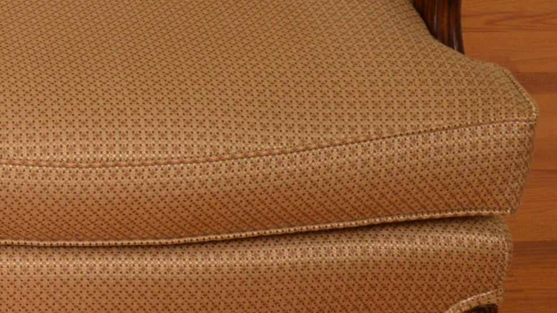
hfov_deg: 12.4
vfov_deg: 7.5
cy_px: 51
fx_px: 2377
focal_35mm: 161
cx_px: -399
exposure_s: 1/160
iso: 200
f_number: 9
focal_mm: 22
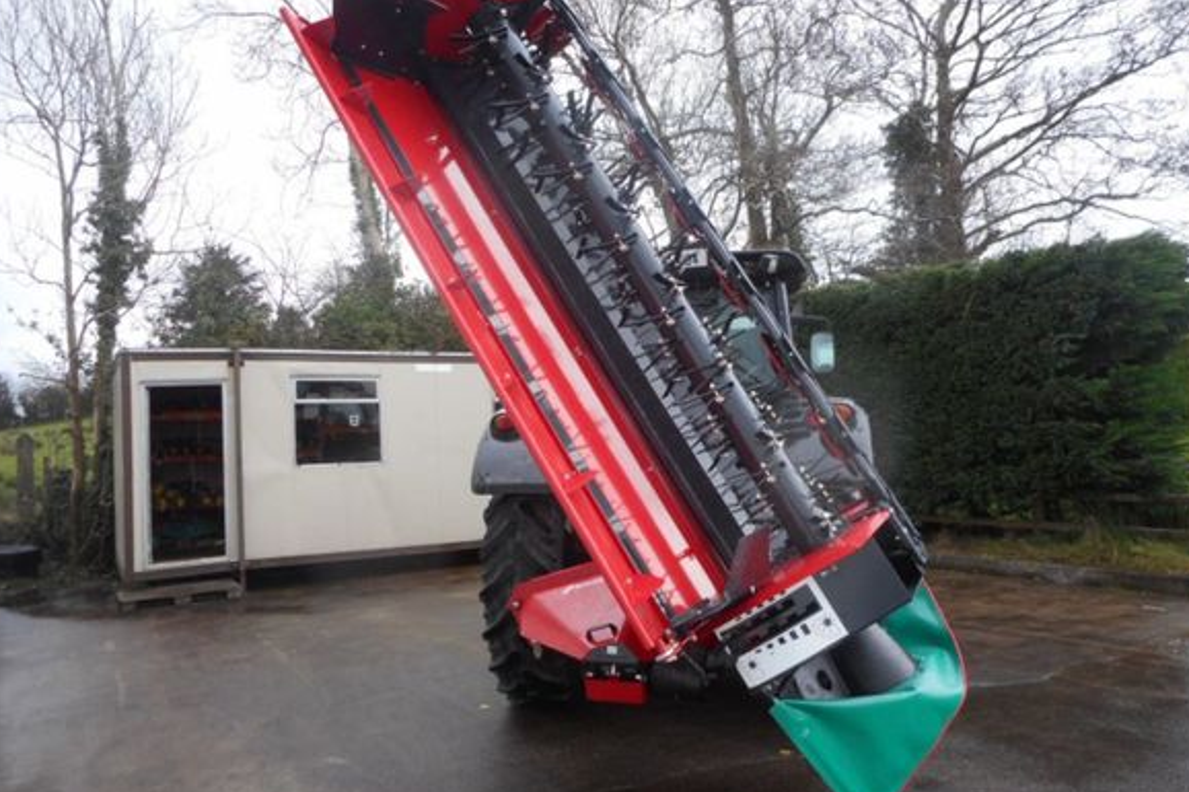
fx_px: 891
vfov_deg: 47.9
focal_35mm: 27
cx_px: 584
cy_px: 393
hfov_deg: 67.4
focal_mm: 4.5
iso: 125
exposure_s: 1/30
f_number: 3.7
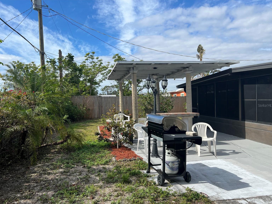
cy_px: 105
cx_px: 133
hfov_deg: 65.3
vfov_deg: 51.4
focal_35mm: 27
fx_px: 212
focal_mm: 5.7
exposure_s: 1/4444
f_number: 1.5
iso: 50
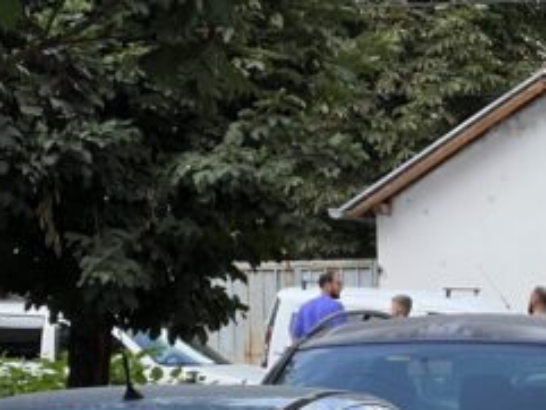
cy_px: 446
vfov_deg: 6.7
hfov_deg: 8.8
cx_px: 727
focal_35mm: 222
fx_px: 3503
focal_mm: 9
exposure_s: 1/168
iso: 32
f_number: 2.8
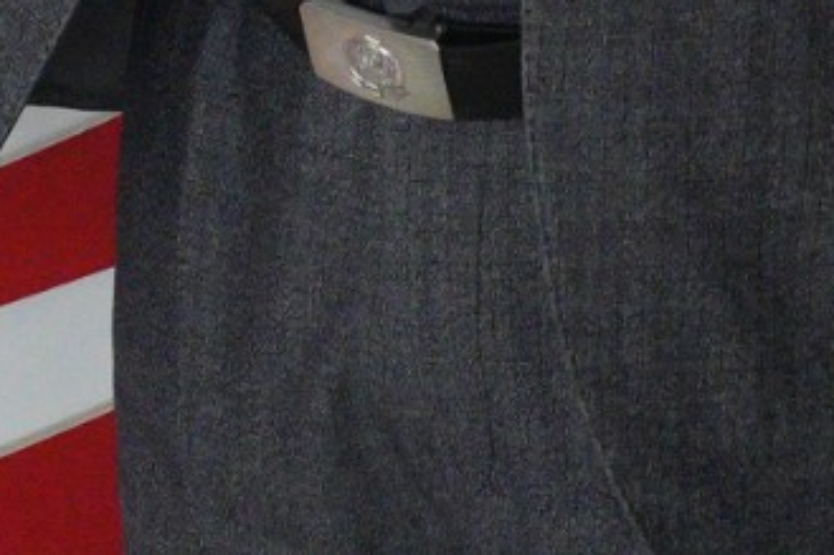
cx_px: 796
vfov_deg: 4.4
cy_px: -1356
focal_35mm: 292
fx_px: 6758
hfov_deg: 7.0
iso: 2000
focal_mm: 25
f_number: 7.1
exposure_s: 1/100
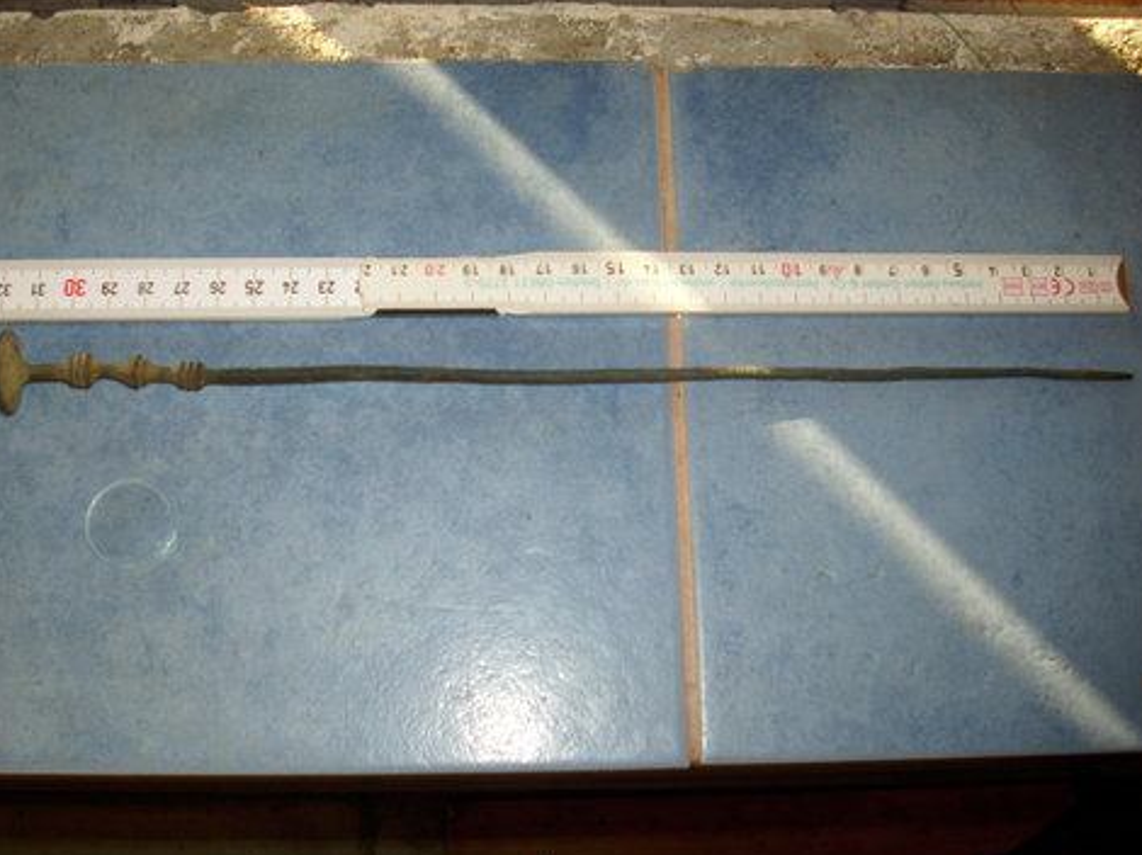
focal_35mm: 33
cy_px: 412
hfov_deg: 55.4
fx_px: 1088
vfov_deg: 42.9
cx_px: 542
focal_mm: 6.2
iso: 50
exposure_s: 1/200
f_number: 2.8
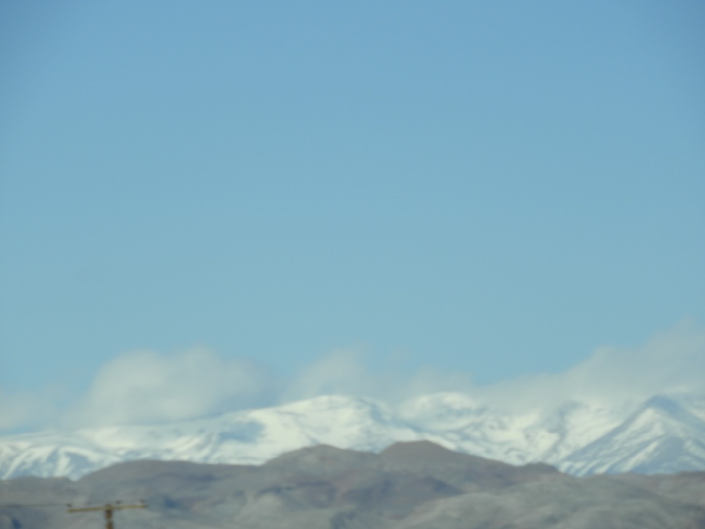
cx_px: 352
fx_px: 8147
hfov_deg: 5.0
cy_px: 264
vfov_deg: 3.7
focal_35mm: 400
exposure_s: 1/800
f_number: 5.6
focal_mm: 71.7
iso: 100
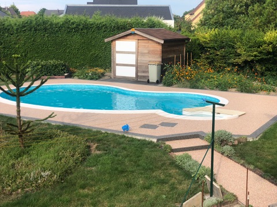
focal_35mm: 52
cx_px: 138
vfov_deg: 28.0
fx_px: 416
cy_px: 104
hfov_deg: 36.8
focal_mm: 6
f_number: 2.4
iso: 16
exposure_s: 1/302
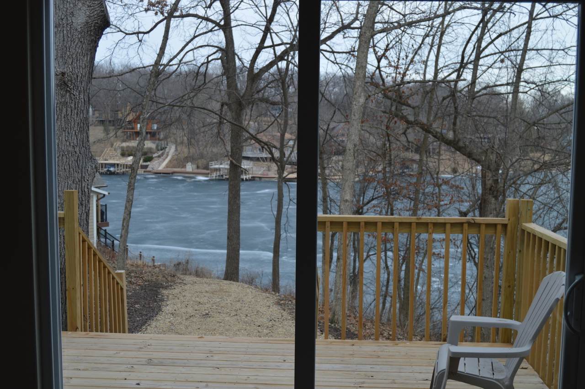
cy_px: 194
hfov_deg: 49.6
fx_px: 633
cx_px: 292
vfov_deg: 34.1
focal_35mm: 39
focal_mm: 26
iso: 180
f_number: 5.6
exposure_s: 1/125
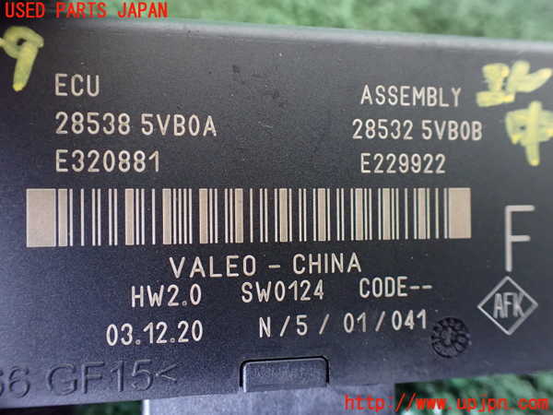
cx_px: 276
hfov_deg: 60.0
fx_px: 479
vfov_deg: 46.8
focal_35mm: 30
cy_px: 208
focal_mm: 5.4
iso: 1250
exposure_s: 1/30
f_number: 2.3
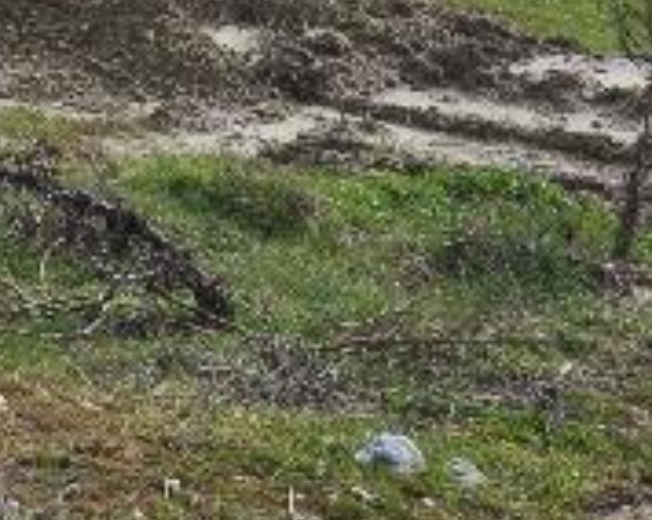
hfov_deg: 8.6
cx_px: -1062
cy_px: -326
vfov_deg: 7.6
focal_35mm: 198
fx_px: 3810
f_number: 10
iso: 200
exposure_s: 1/250
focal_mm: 25
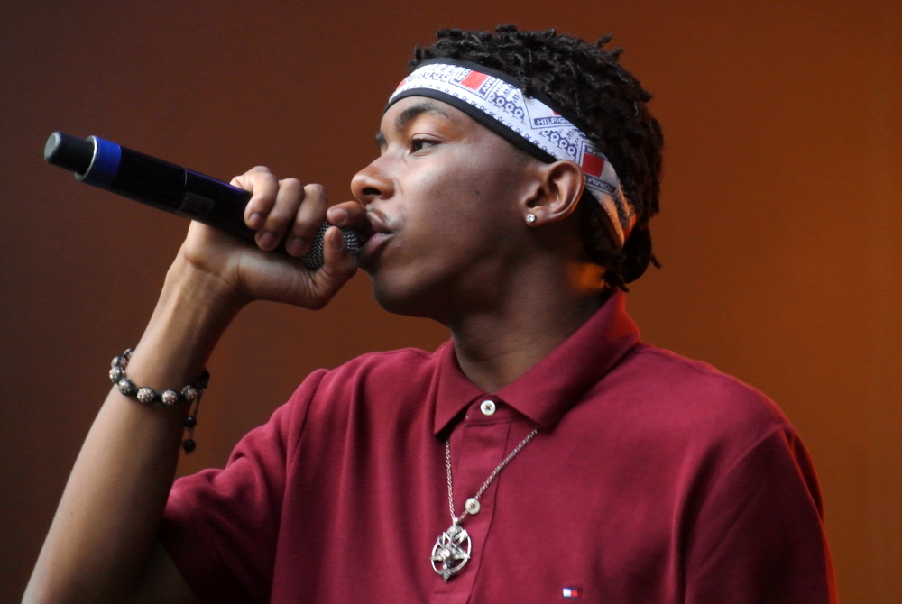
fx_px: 7452
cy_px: 302
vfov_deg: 4.6
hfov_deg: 6.9
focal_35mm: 297
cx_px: 451
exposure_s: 1/60
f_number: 5.6
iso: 1600
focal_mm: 110
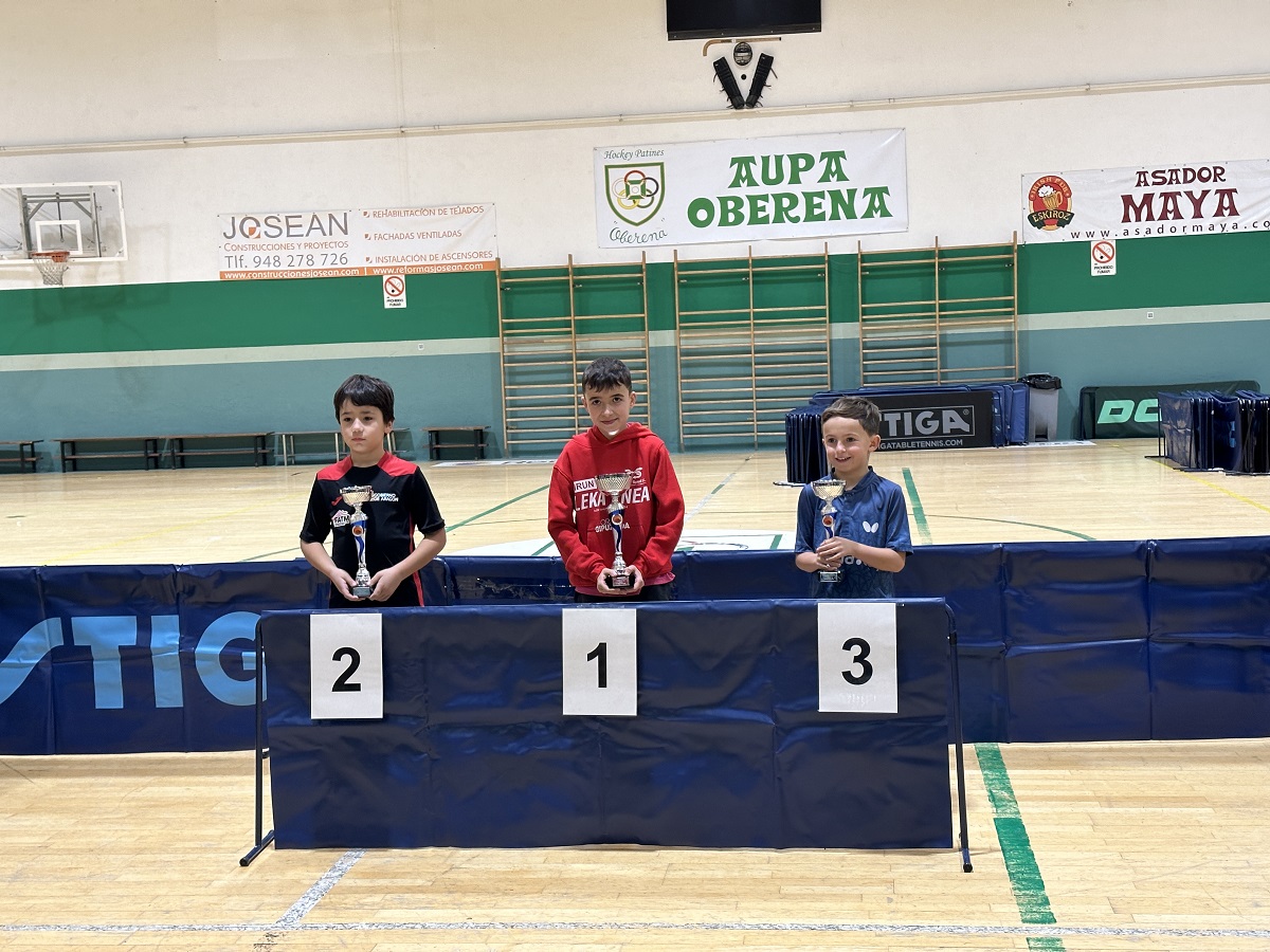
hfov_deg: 39.7
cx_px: 635
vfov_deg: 30.3
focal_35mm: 48
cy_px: 476
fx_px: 1761
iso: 125
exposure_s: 1/50
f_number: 1.78
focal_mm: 6.86
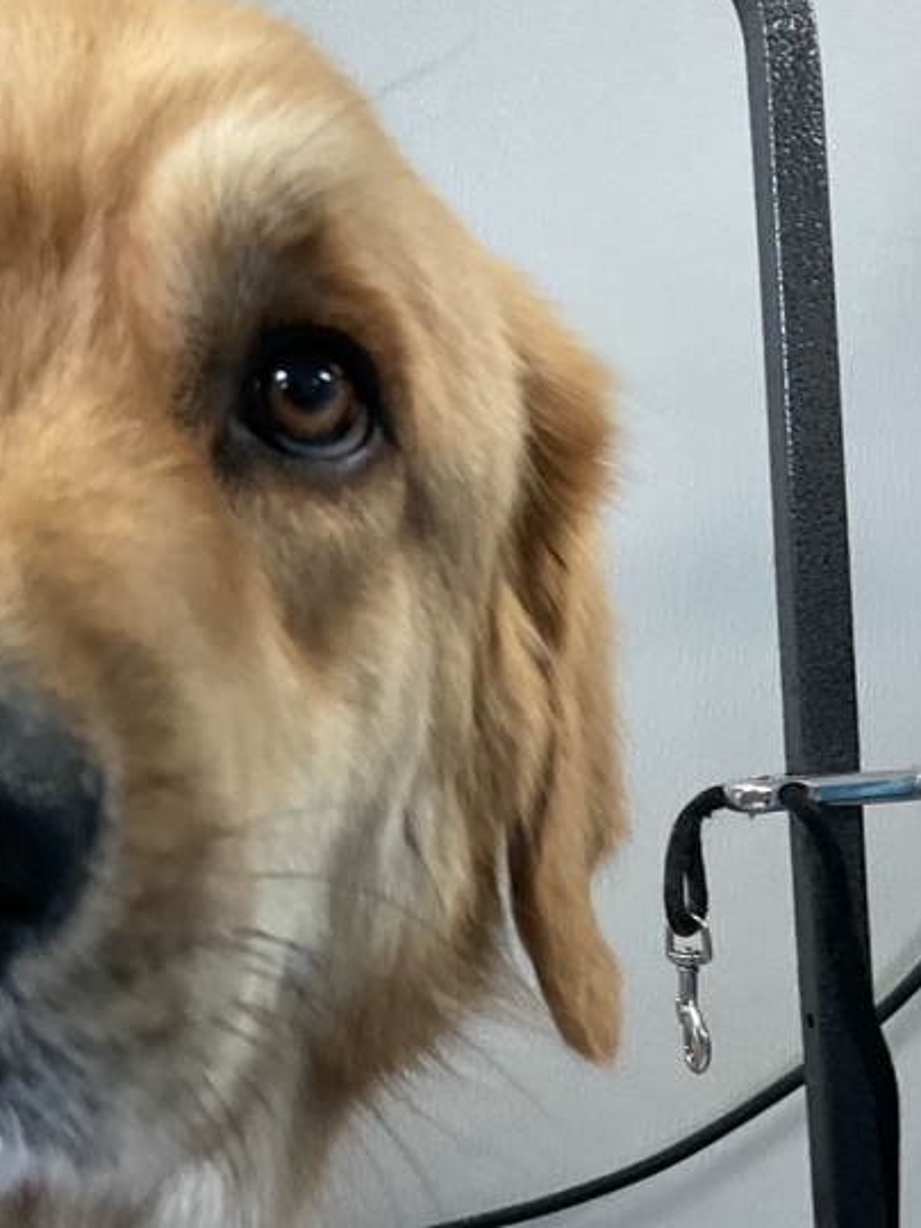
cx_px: 130
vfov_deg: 34.5
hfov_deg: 25.9
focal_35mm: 55
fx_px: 1951
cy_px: 864
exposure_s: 1/60
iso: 160
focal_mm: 3
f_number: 1.8
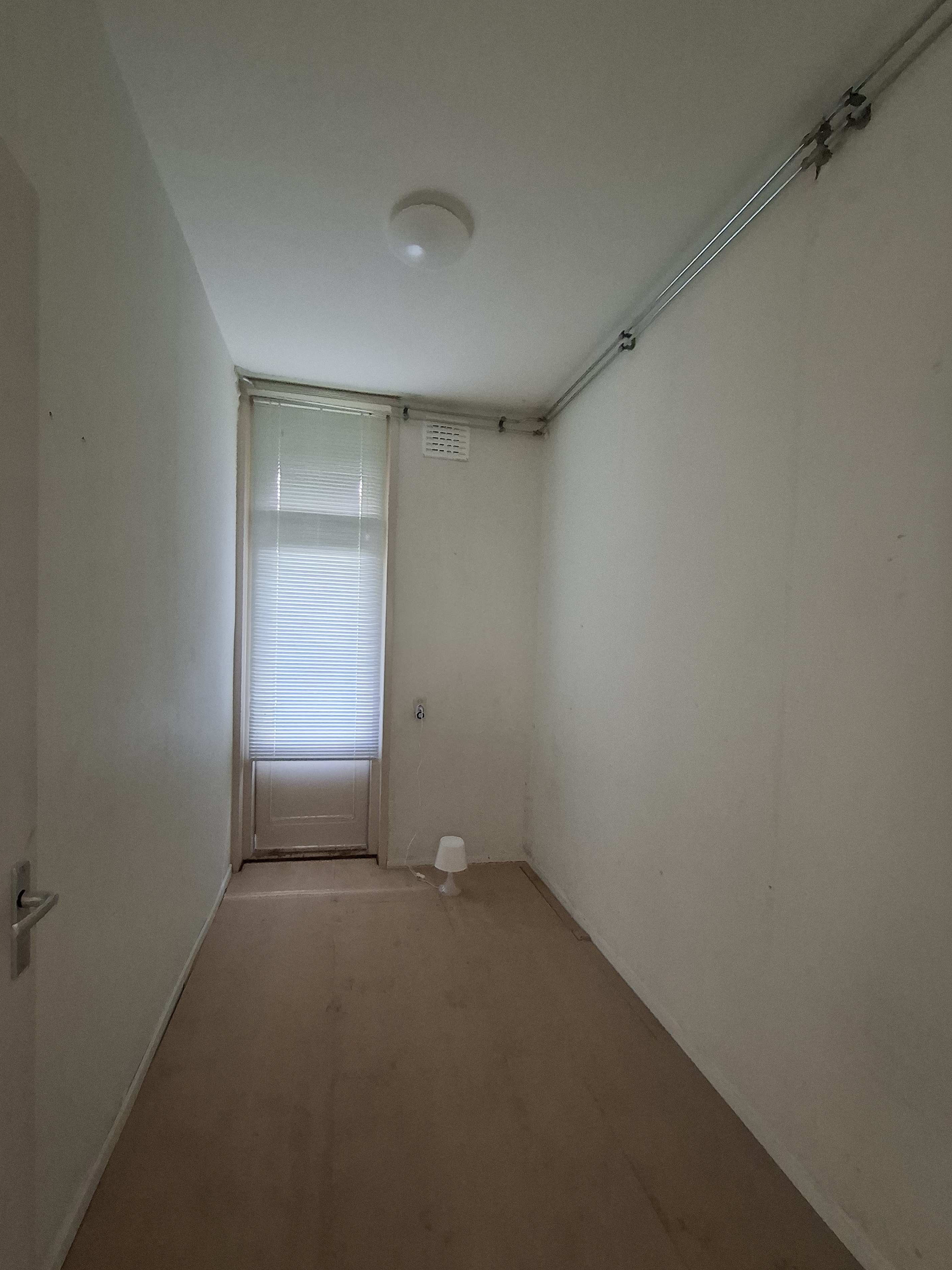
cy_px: 657
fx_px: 513
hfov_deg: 85.6
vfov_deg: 102.0
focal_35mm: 14
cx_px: 445
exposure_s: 1/24
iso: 320
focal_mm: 1.74
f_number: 2.2
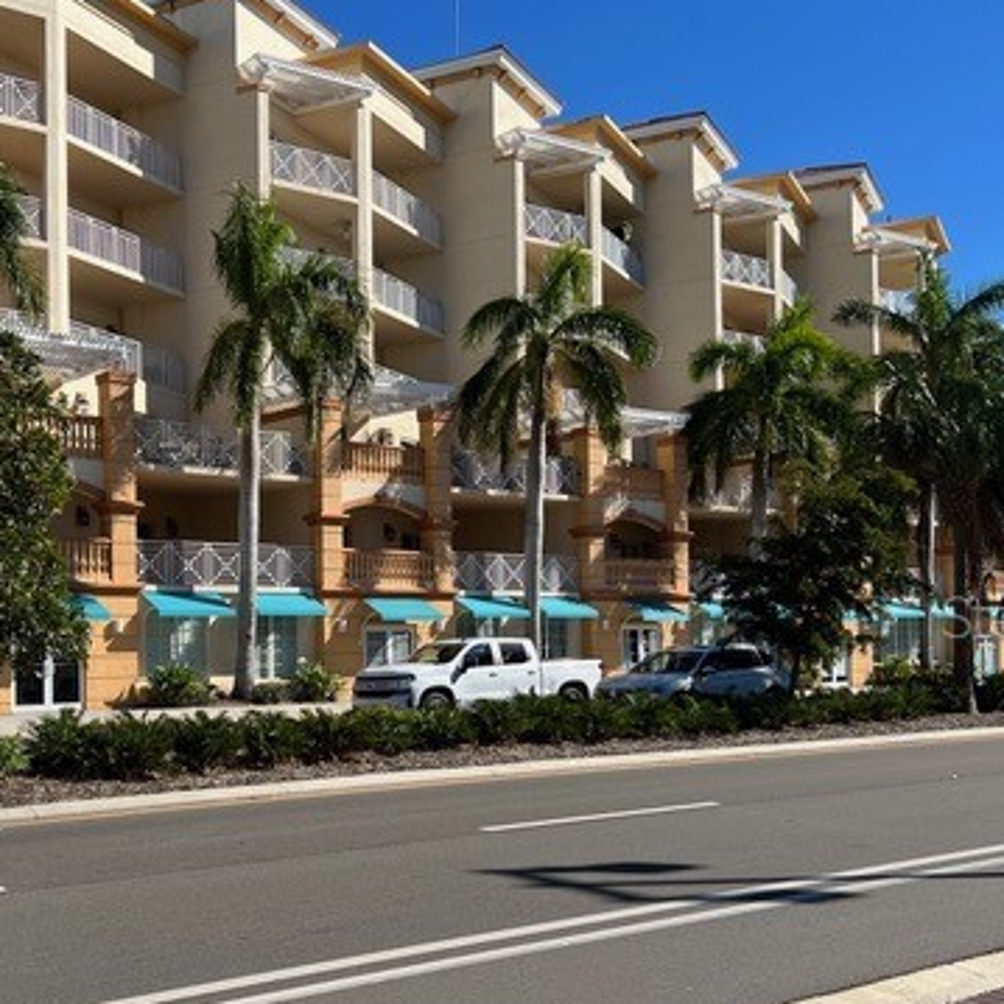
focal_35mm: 41
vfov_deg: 40.7
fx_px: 1345
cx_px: 310
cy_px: 615
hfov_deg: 40.3
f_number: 1.5
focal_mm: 5.7
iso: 50
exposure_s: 1/3968
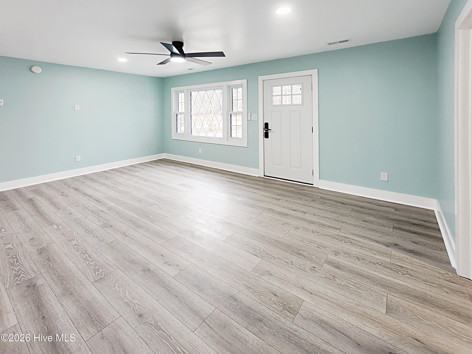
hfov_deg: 106.2
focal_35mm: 13
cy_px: 177
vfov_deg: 89.9
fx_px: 177
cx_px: 236
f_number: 2.2
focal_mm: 2.2
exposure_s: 1/60
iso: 250
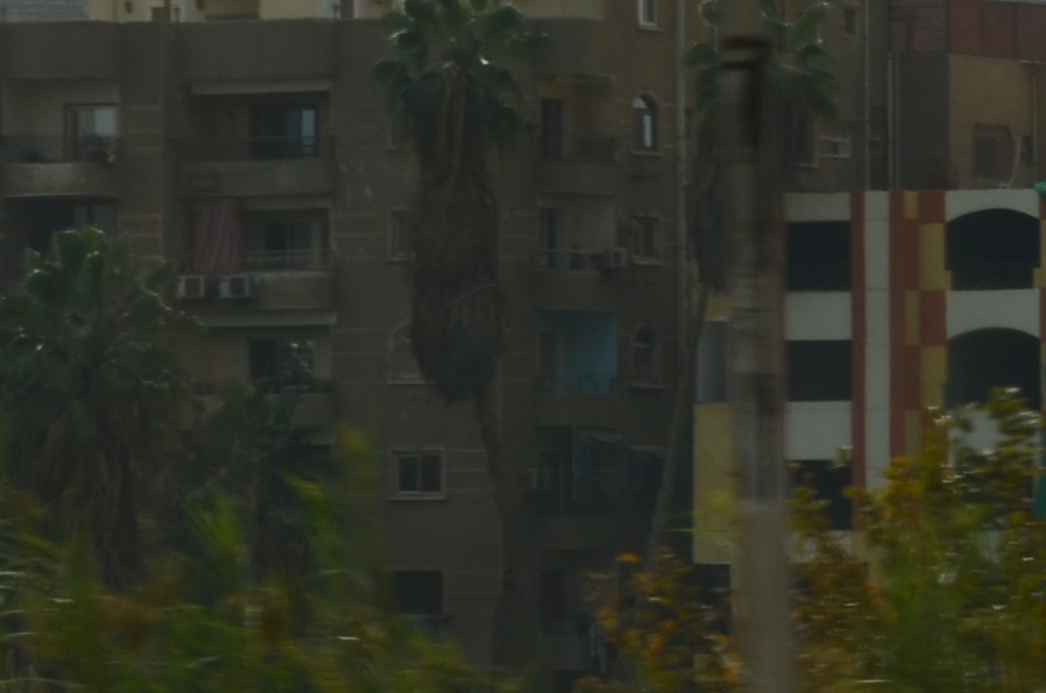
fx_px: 11844
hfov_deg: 5.1
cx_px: 161
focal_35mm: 408
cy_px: -579
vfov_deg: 3.3
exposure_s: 1/200
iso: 100
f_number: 13
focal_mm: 55
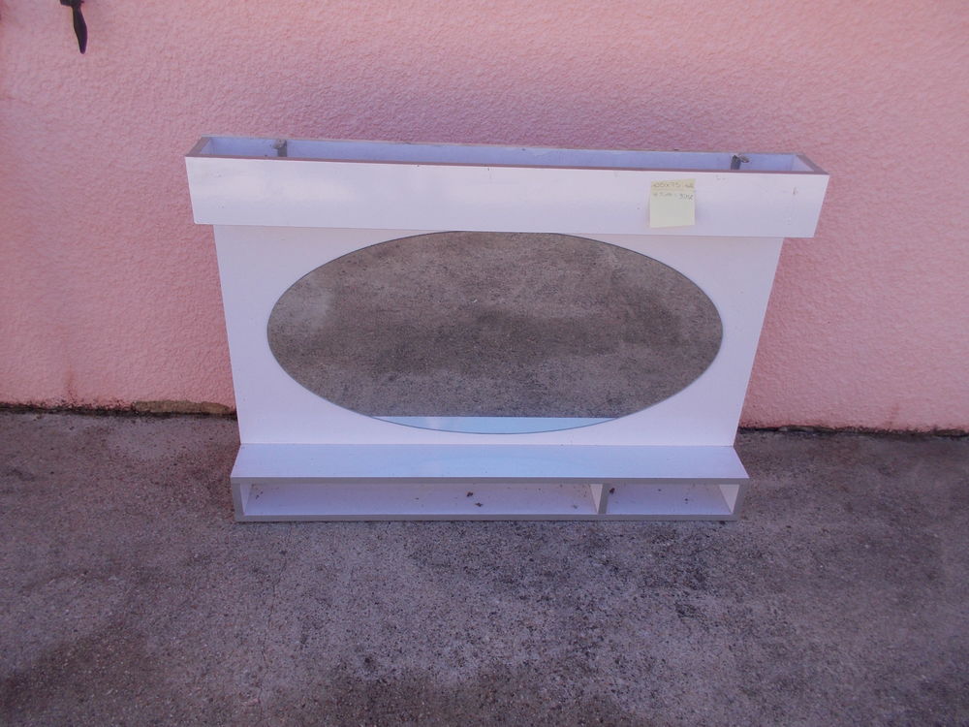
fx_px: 812
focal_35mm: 29
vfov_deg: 48.2
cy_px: 364
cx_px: 484
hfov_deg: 61.7
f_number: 3.3
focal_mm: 4.1
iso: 80
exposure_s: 1/250
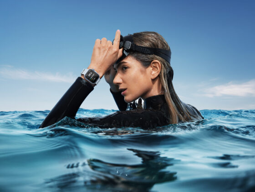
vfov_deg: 32.2
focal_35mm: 45
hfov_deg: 42.1
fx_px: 331
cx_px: 128
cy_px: 96
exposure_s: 1/125
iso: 400
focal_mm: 57.5
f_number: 11
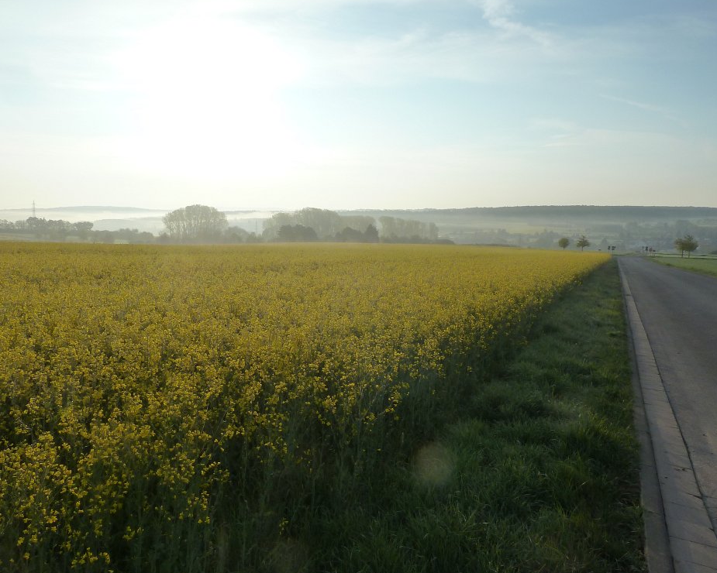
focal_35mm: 27
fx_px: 573
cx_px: 347
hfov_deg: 64.1
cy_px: 287
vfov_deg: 53.2
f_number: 5.6
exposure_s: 1/640
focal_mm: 4.1
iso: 125
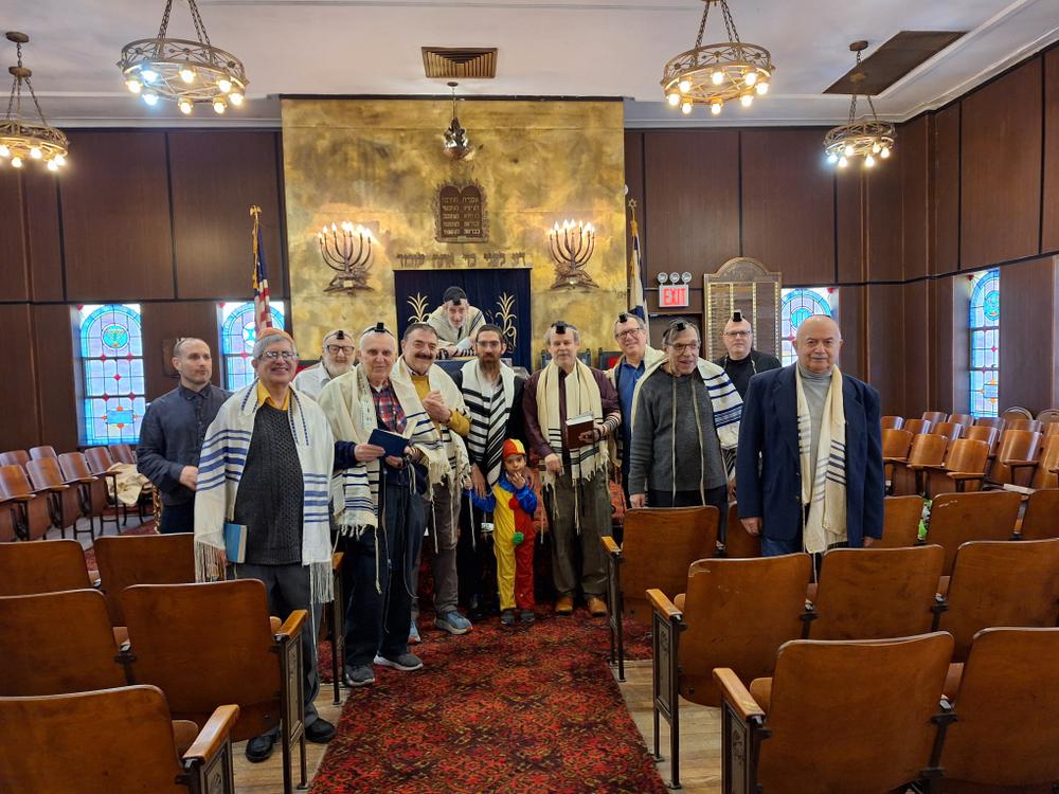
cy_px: 397
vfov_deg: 58.9
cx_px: 530
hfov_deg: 73.9
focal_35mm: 23
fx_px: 704
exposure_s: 1/40
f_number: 1.8
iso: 200
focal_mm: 5.54
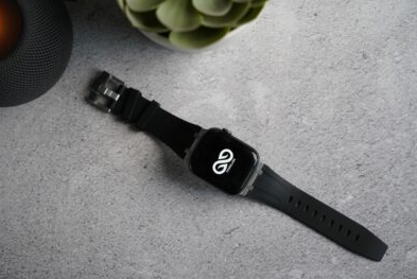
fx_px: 696
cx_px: 207
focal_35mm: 60
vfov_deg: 22.7
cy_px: 140
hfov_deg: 33.4
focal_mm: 59
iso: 1250
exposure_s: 1/160
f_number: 4
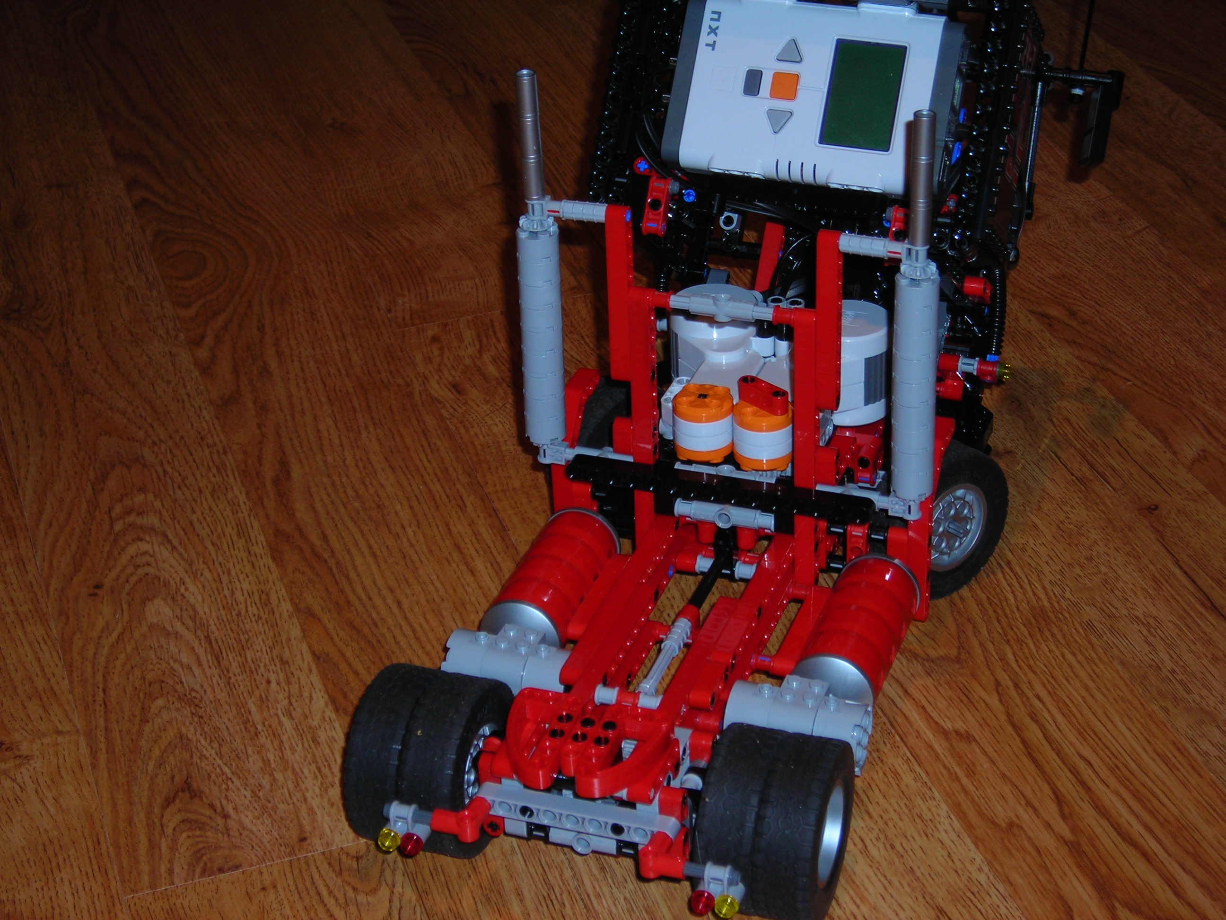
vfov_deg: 19.1
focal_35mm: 77
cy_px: 460
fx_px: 2727
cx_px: 613
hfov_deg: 25.3
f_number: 4.2
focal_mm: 12.7
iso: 50
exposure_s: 1/60.1
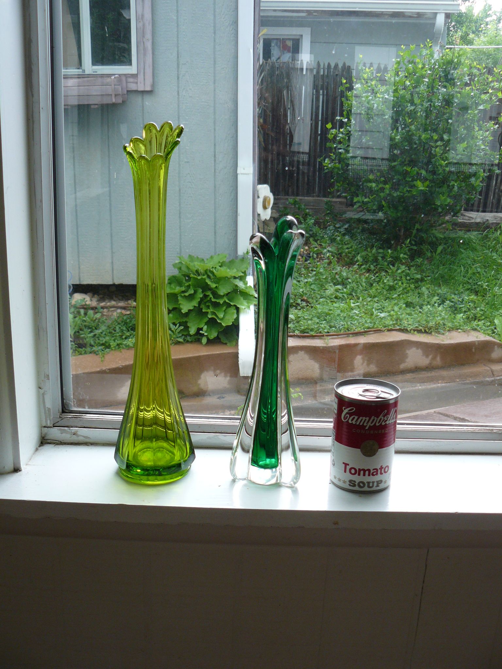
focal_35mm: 36
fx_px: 696
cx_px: 251
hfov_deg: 39.7
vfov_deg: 51.4
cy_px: 334
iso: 100
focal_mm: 6
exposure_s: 1/80
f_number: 2.8
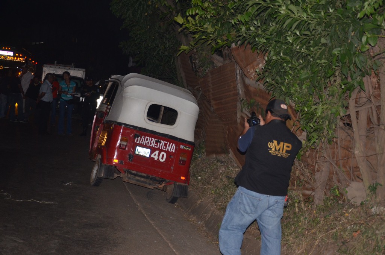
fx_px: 768
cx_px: 192
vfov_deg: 18.8
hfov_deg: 28.1
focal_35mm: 72
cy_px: 128
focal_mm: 48
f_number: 4.8
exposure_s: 1/60
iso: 800
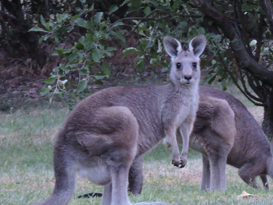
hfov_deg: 2.4
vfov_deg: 1.8
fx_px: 6411
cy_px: 110
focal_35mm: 813
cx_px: 173
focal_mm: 71.7
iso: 800
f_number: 5.6
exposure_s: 1/4
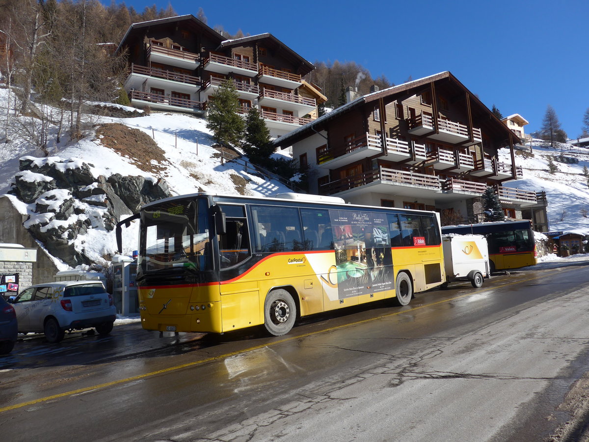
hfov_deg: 61.7
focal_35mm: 29
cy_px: 221
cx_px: 294
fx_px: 493
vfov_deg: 48.2
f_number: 2.8
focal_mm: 6
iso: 80
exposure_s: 1/2000
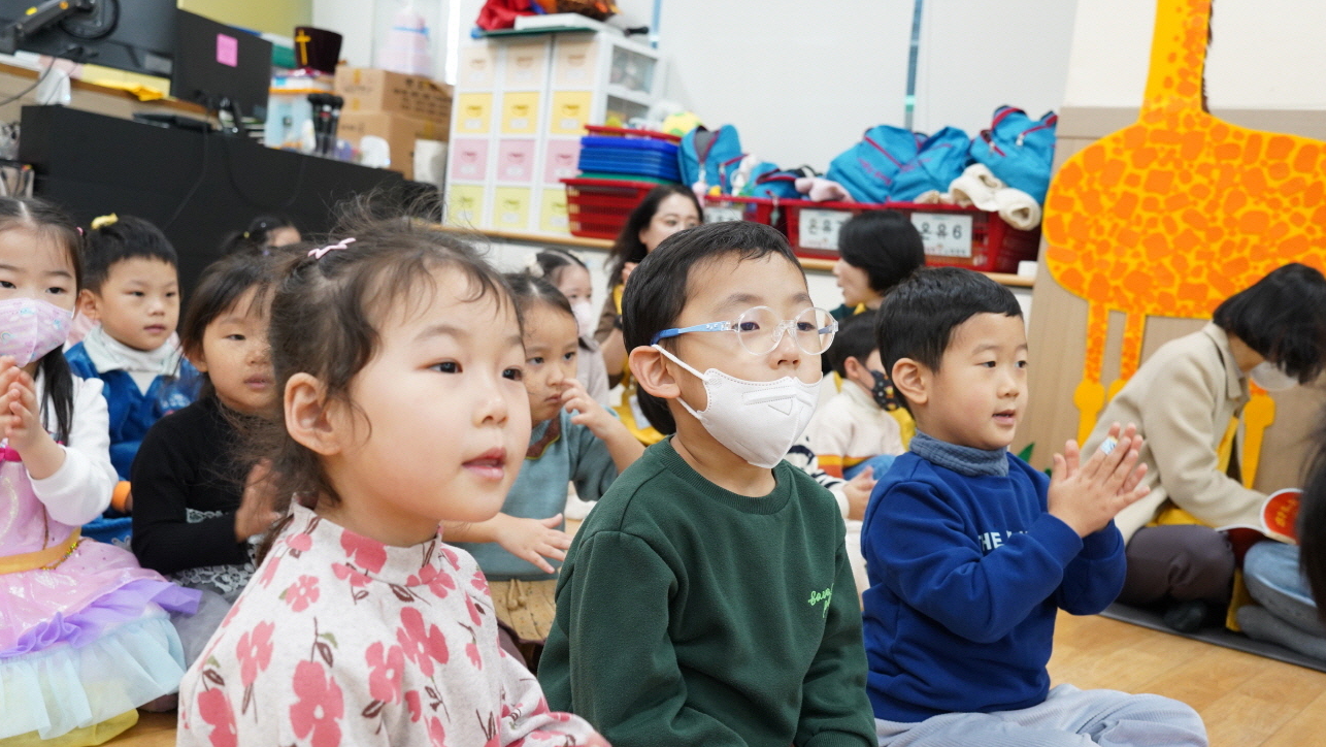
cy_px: 421
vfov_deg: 32.8
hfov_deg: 55.3
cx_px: 661
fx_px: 1266
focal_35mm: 36
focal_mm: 34
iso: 2500
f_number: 5.6
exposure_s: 1/60
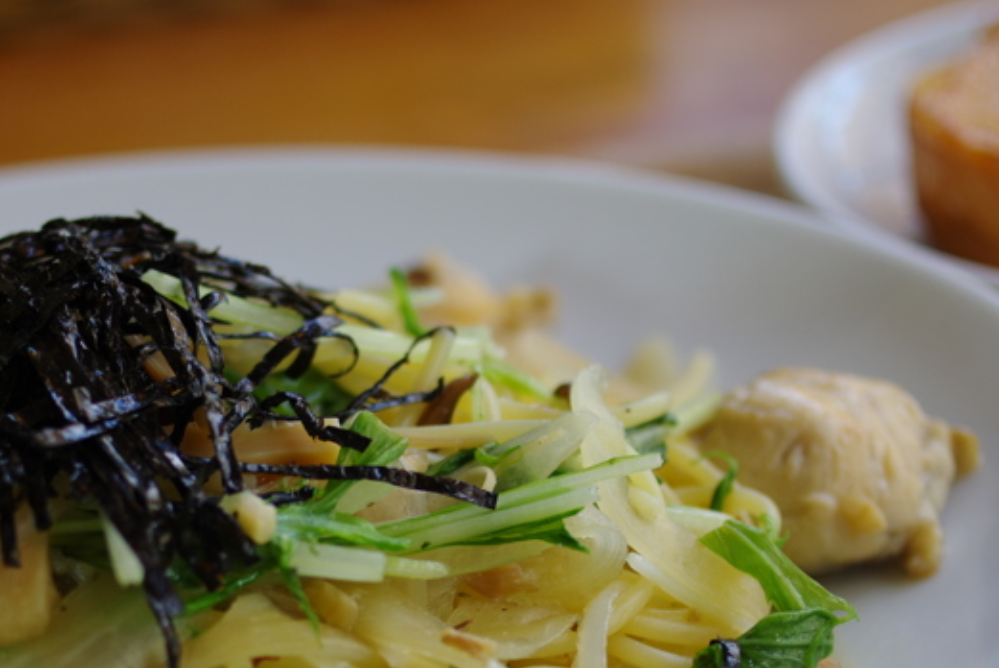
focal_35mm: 102
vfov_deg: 13.3
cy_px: 599
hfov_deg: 20.0
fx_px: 2832
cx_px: 431
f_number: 2.8
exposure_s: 1/60
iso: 125
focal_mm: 35
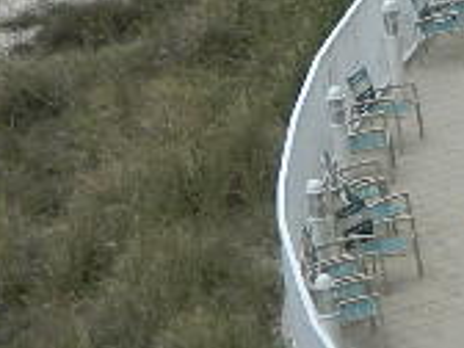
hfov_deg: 3.1
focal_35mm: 627
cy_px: 39
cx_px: 1113
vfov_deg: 2.4
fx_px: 8404
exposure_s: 1/400
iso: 110
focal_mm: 18.6
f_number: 4.5
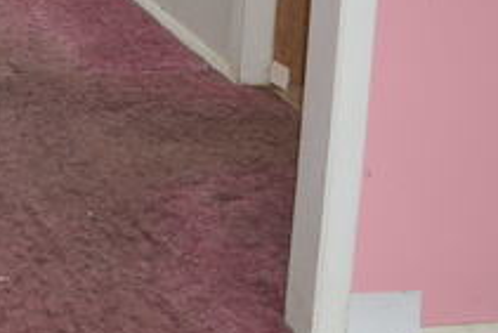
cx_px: -228
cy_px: -152
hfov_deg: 19.7
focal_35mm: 91
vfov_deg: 14.2
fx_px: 1260
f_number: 3.5
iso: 400
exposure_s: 1/30
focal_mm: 18
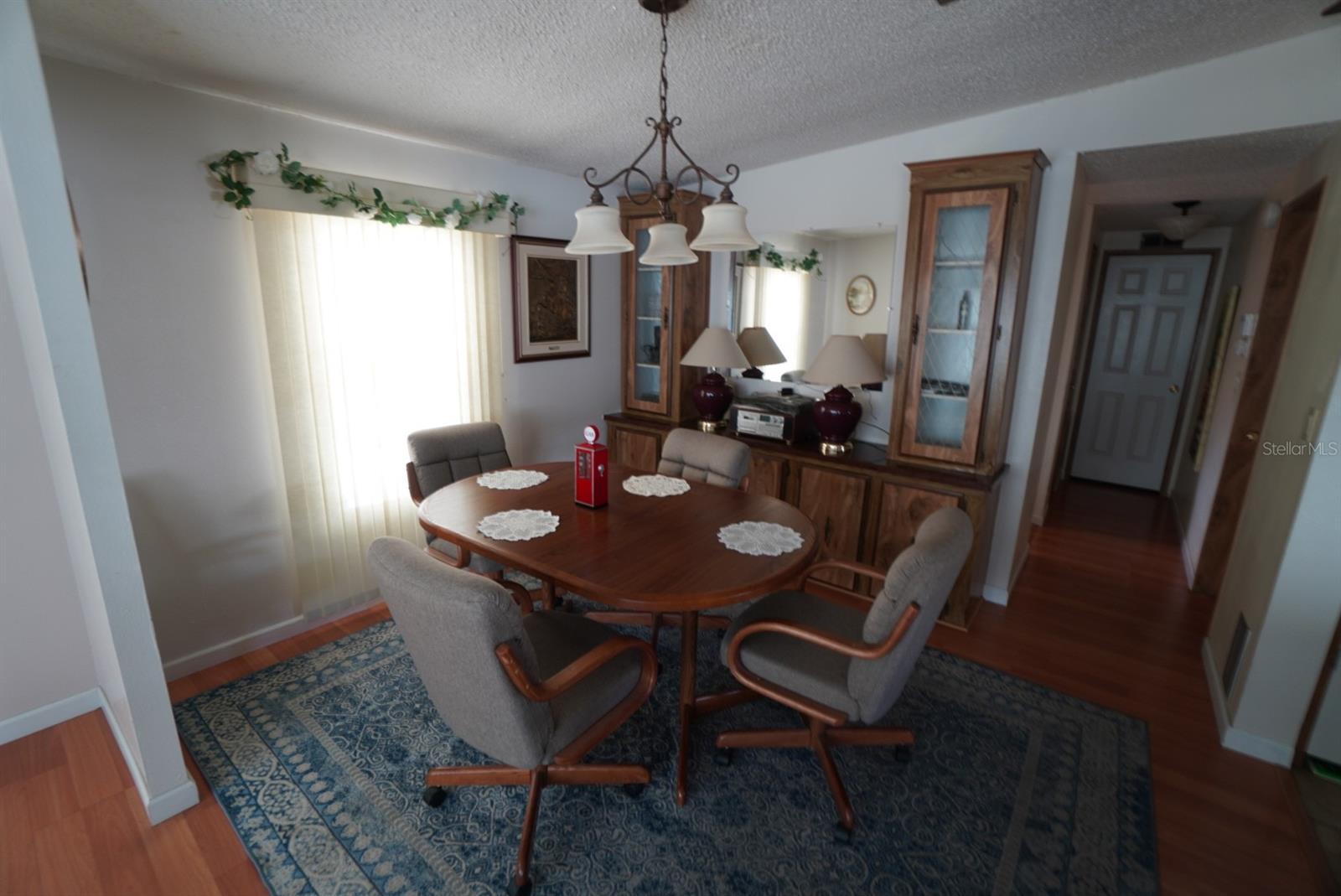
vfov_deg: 77.4
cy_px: 448
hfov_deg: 100.4
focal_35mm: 15
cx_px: 670
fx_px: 559
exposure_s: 1/4
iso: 125
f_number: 4
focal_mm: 10
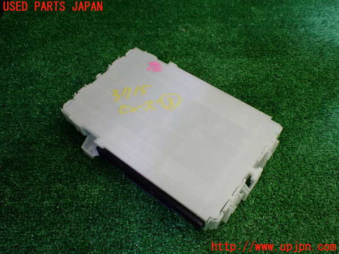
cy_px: 127
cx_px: 170
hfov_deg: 60.0
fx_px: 294
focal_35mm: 30
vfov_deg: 46.8
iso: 200
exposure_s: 1/125
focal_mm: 5.4
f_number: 2.3
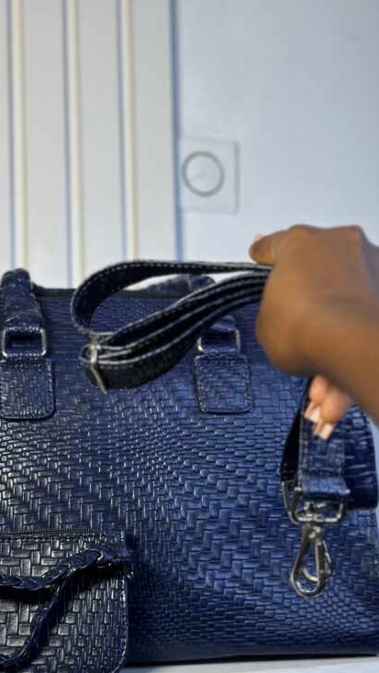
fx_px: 1018
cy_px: 359
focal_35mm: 57
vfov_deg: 36.6
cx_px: 108
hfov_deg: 21.0
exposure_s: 1/231
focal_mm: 6.86
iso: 80
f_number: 1.78
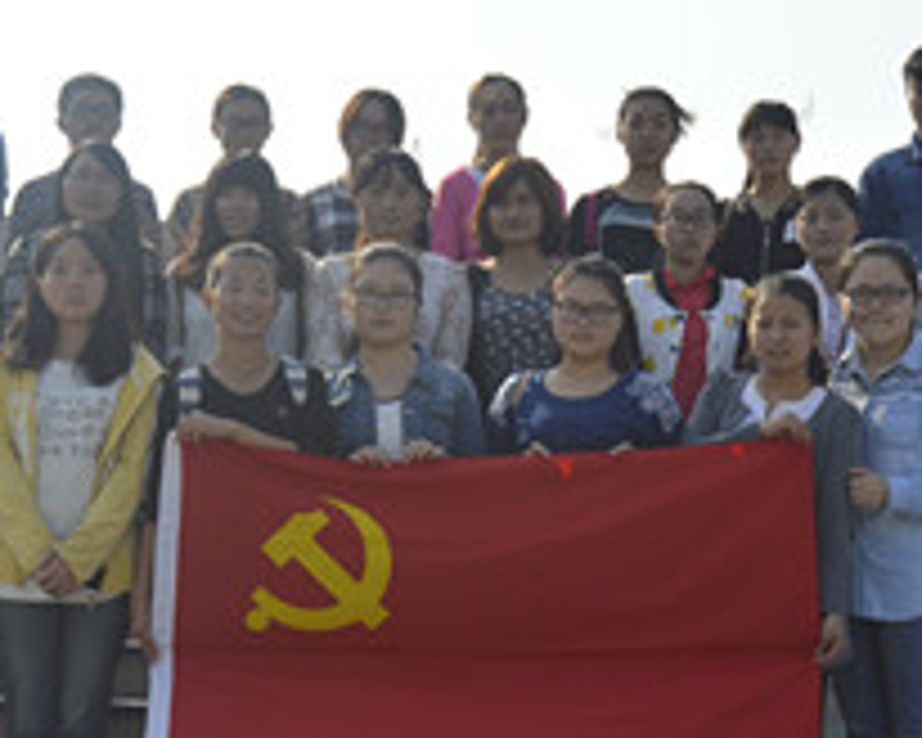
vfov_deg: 16.0
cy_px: 277
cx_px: 409
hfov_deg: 20.0
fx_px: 2620
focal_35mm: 96
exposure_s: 1/320
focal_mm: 28
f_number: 9
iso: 100
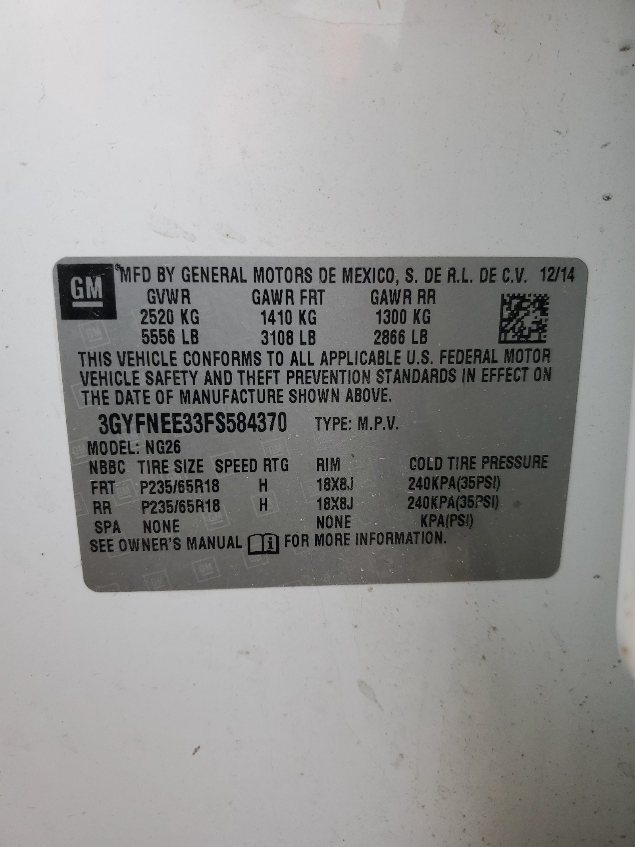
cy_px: 424
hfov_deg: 53.1
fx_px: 636
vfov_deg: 67.3
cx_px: 318
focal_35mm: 26
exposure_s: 1/303
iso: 50
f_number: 1.5
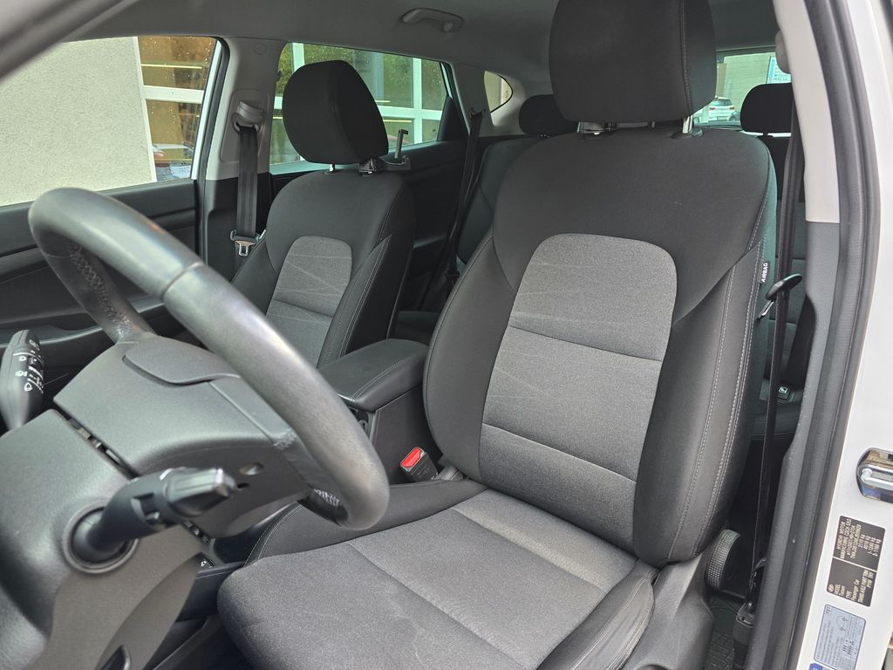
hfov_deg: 73.9
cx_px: 446
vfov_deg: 58.9
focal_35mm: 23
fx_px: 593
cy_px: 335
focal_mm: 6.3
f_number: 1.7
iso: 125
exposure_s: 1/180
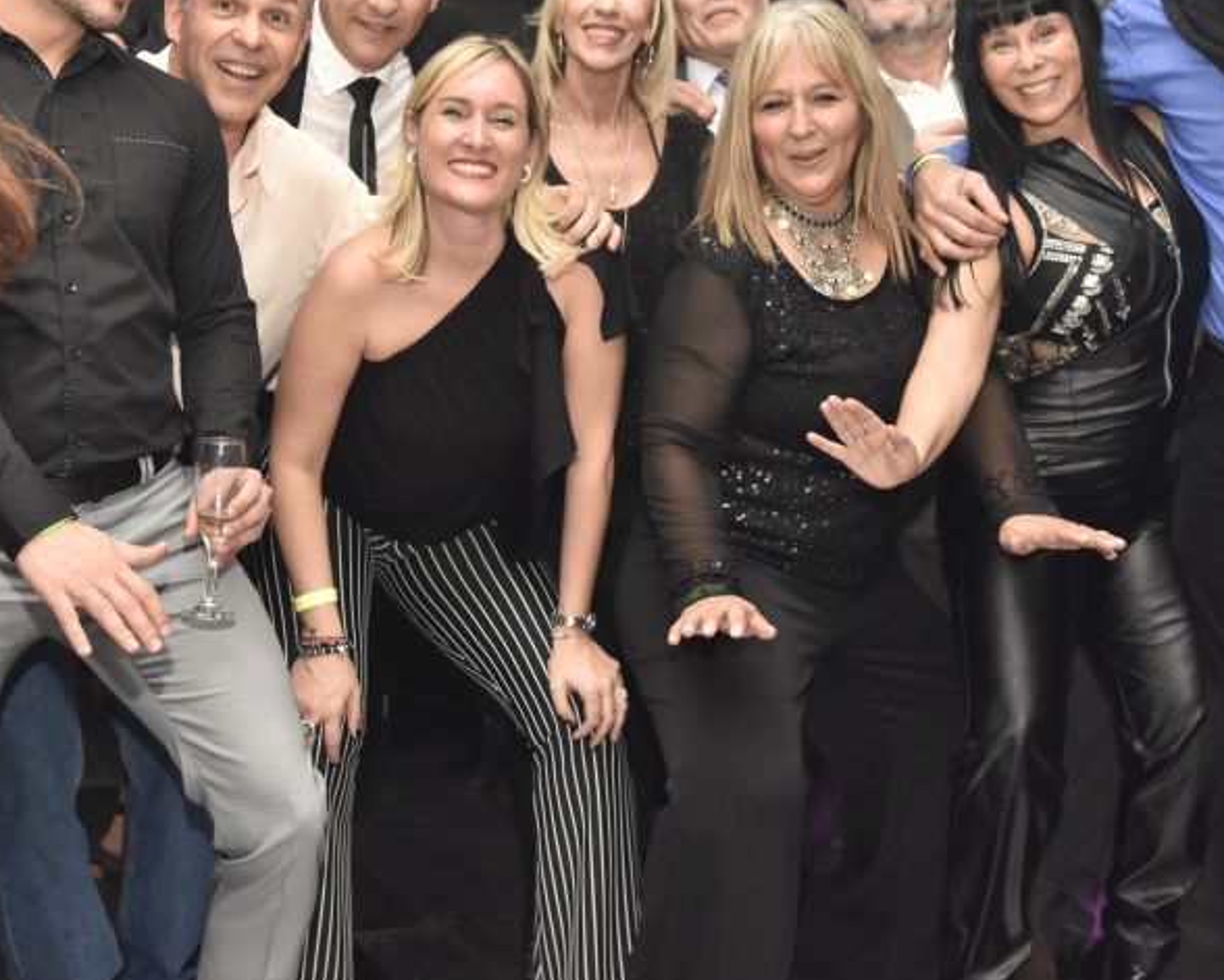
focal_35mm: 49
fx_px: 1776
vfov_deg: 30.5
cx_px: 481
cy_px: 290
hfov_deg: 37.9
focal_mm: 20
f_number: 3.5
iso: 1000
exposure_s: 1/125
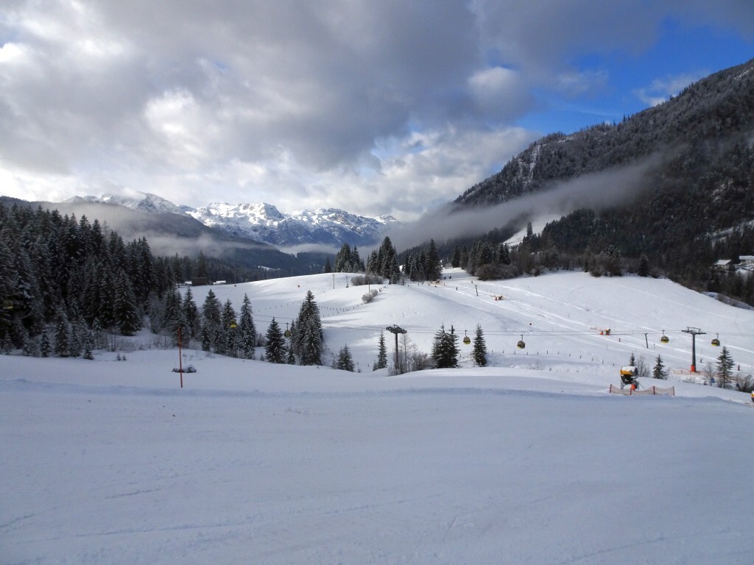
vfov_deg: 56.8
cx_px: 377
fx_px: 523
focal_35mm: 24
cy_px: 282
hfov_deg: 71.6
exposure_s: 1/2000
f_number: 3.5
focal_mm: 4.1
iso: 80
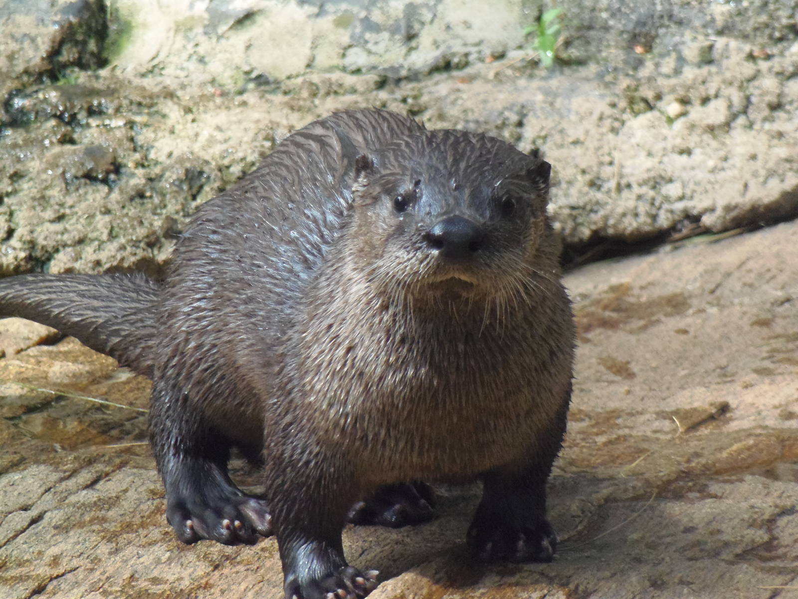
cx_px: 399
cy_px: 300
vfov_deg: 1.7
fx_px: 19918
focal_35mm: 864
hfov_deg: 2.3
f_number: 5.7
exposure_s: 1/160
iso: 400
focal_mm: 154.8
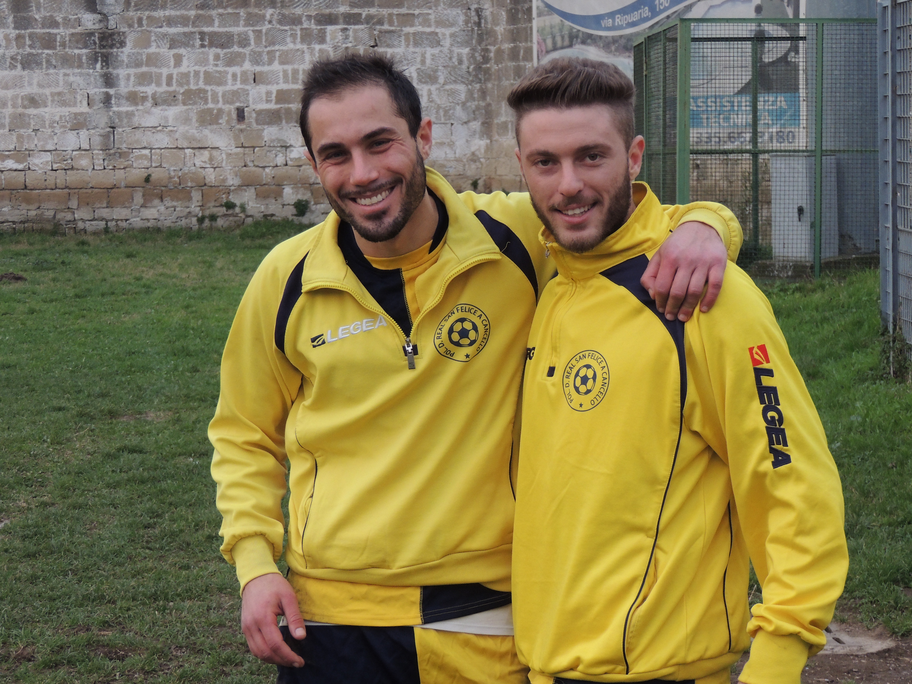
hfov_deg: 19.6
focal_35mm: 100
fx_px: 2635
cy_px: 342
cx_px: 456
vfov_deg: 14.8
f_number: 4.1
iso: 400
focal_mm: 17.8
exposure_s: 1/200
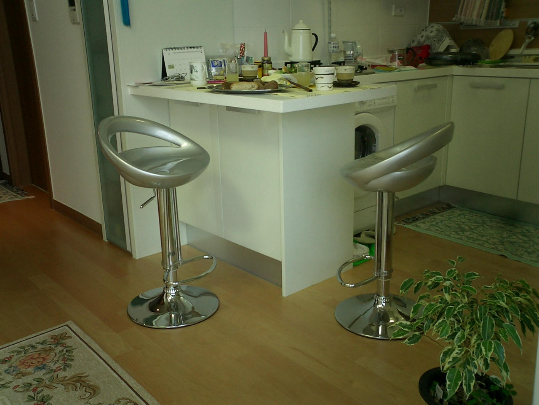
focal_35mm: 37
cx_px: 270
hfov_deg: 50.1
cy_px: 202
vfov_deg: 38.7
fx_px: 576
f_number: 3.5
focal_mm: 5.6
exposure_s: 1/25
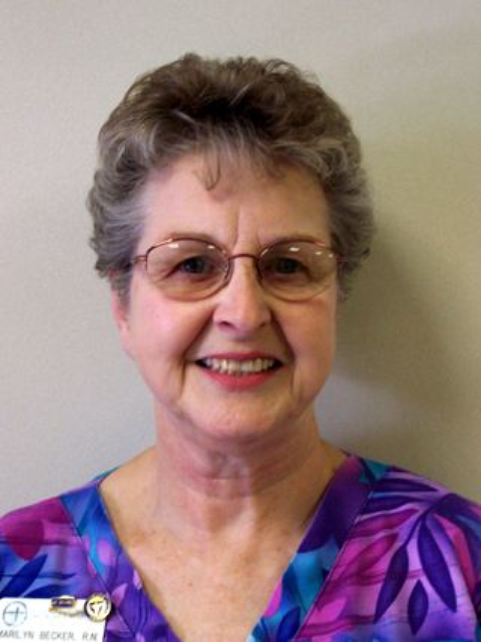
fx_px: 1057
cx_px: 240
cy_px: 321
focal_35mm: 57
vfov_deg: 33.8
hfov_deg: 25.6
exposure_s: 1/20
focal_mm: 8.6
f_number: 3.4
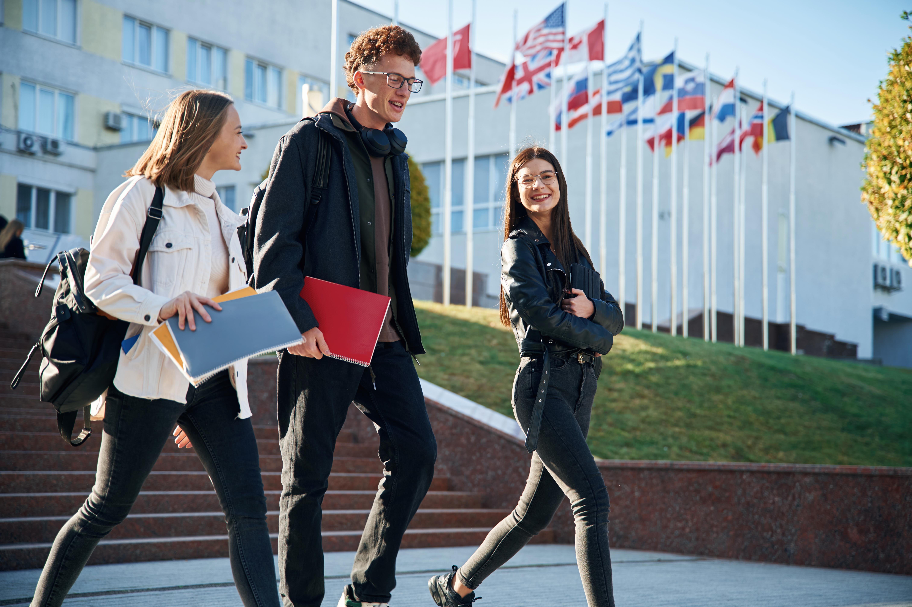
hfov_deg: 32.4
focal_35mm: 62
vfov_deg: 21.9
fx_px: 1570
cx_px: 456
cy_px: 304
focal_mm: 62
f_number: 3.2
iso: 125
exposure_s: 1/500
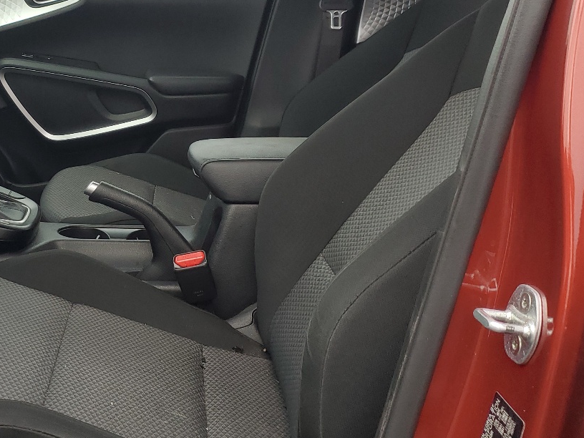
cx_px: 72
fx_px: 860
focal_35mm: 51
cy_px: 130
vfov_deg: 28.3
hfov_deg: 35.5
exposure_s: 1/256
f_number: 1.5
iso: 50
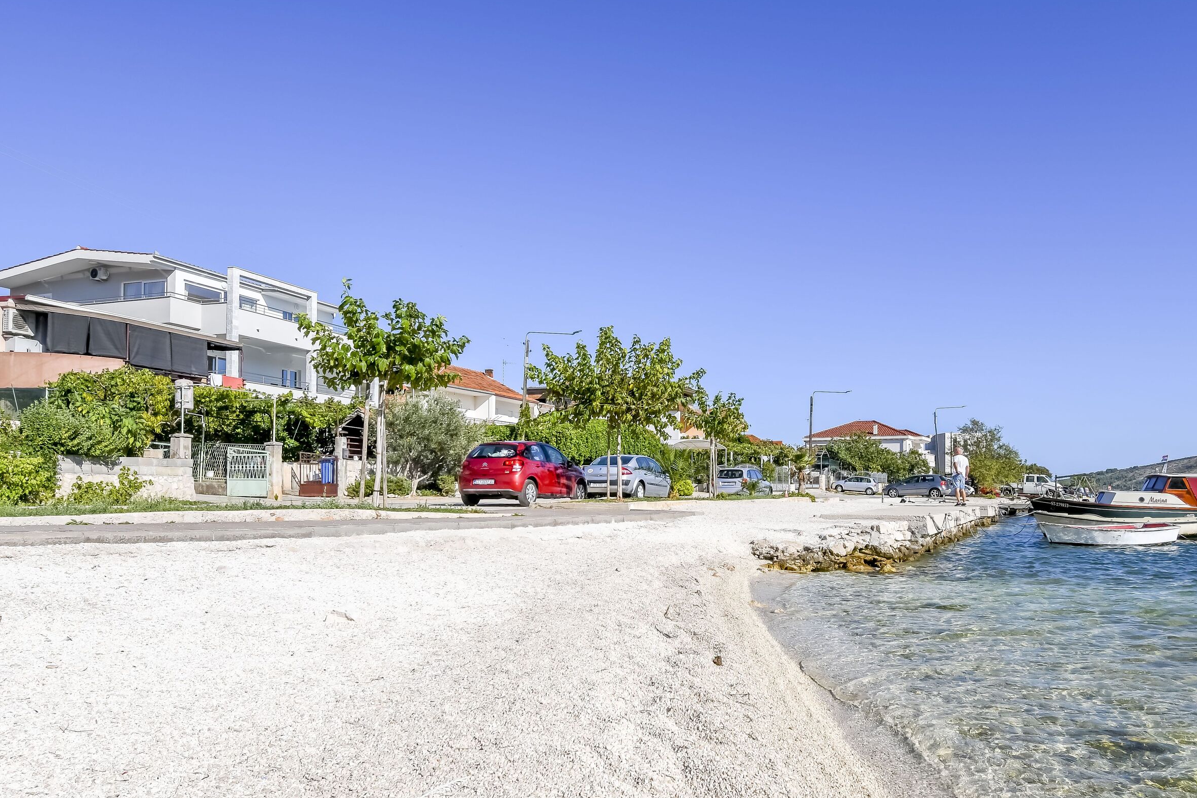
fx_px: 831
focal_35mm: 25
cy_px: 469
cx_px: 679
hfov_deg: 71.2
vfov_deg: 51.0
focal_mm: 14
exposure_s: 1/400
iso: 100
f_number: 10
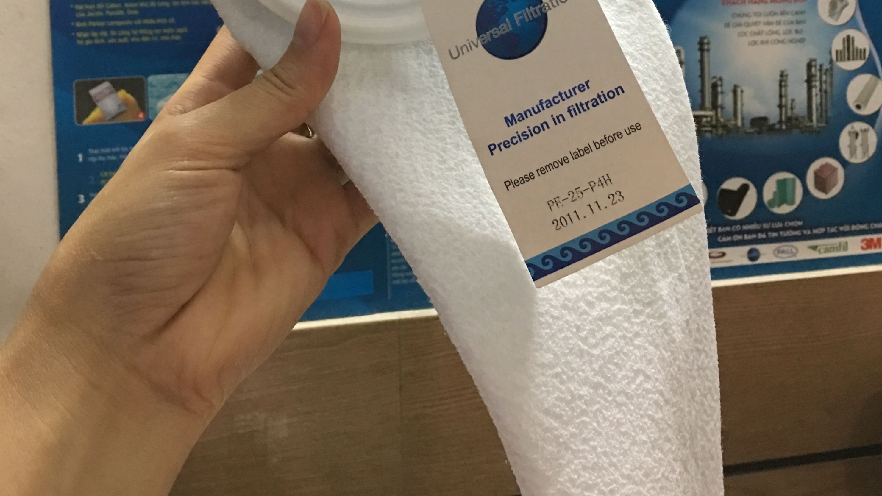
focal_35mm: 43
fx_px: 1006
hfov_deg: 47.4
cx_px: 445
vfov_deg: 26.2
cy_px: -8
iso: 80
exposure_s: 1/10
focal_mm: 4.15
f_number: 2.2
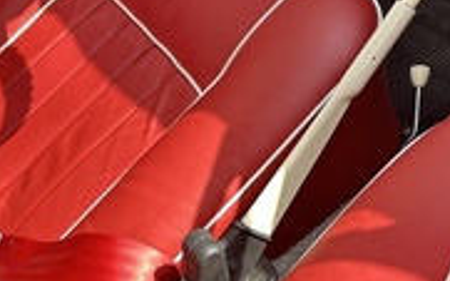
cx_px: 581
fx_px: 920
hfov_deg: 24.2
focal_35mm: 75
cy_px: -72
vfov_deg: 16.5
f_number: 1.78
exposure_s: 1/189
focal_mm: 6.86
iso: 64
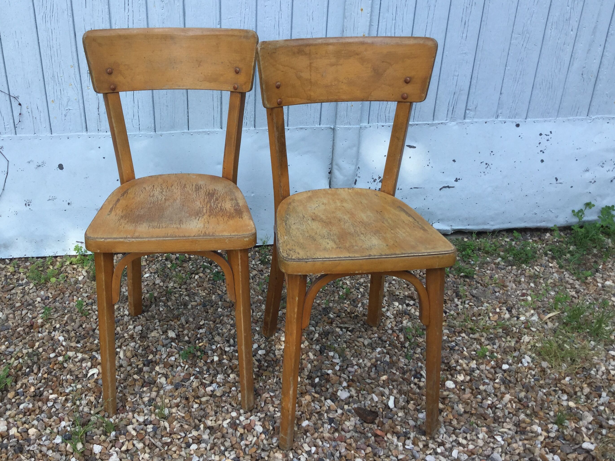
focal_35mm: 37
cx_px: 255
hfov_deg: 49.9
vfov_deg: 38.6
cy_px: 202
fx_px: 657
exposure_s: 1/317
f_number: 2.4
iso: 25
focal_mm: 3.3
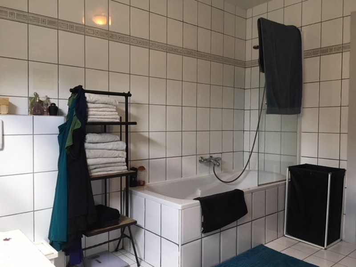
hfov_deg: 61.7
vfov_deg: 48.2
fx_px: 298
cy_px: 134
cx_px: 178
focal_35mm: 29
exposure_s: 1/33
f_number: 2.2
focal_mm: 4.15
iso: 100
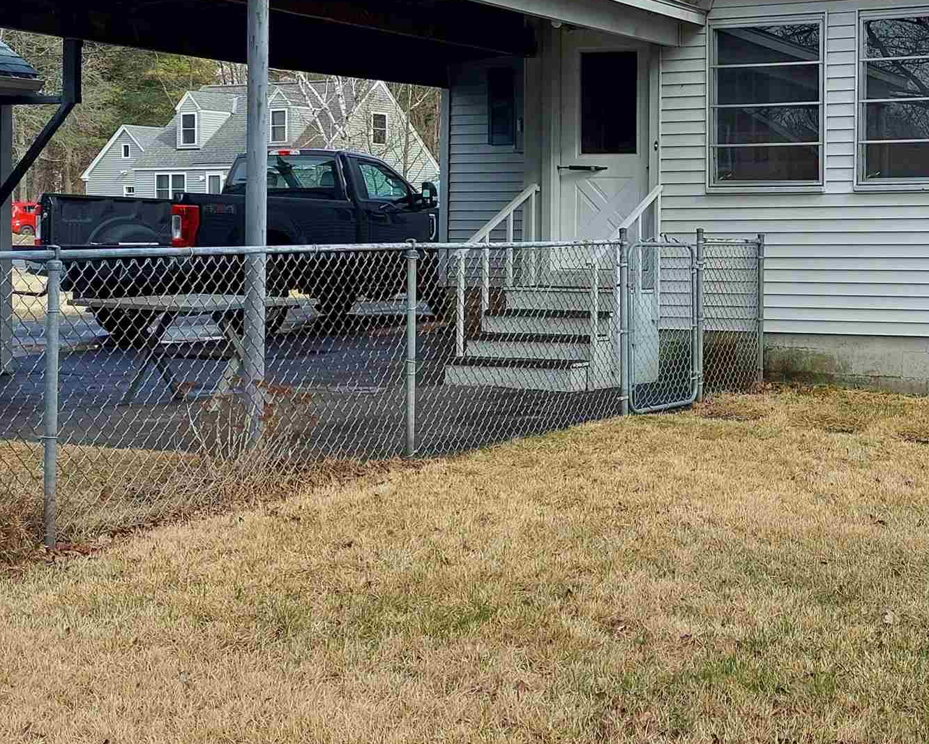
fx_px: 1485
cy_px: 247
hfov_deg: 33.3
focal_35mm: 54
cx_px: 792
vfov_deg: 27.9
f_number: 1.8
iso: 25
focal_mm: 5.23
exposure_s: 1/656
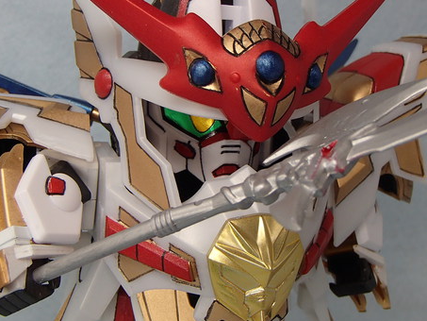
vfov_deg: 29.6
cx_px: 198
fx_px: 605
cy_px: 137
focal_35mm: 49
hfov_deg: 38.9
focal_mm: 6.64
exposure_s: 1/160
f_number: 4.7
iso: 200
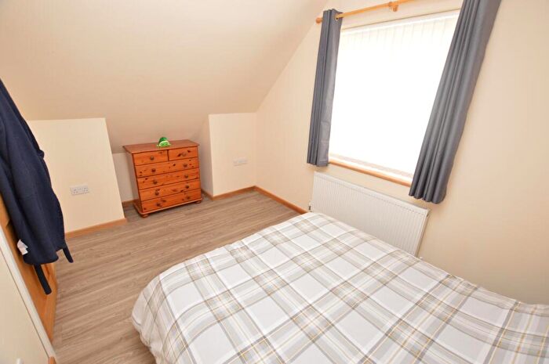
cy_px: 182
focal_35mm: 15
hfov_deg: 100.5
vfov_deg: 77.2
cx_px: 274
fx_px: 228
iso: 400
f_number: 4.5
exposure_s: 1/80
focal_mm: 10
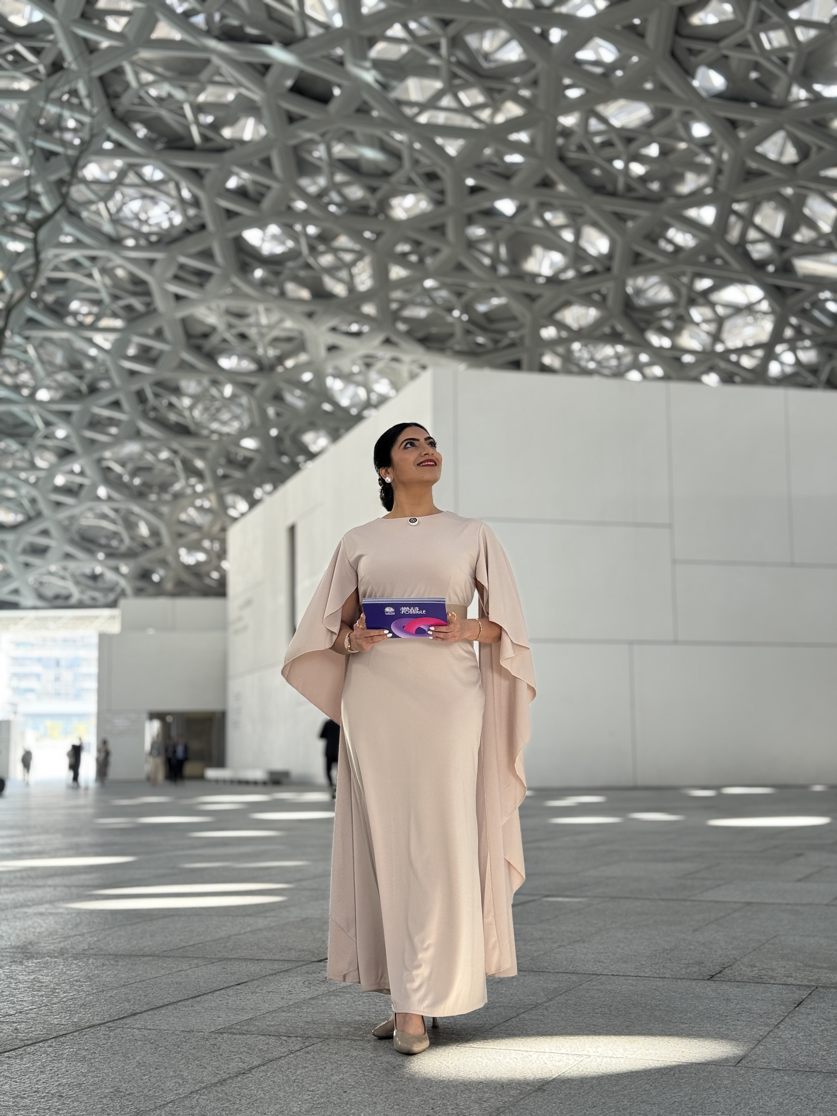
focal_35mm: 48
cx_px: 418
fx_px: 1547
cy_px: 558
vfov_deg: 39.7
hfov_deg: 30.3
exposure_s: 1/121
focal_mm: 6.76
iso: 50
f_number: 1.78
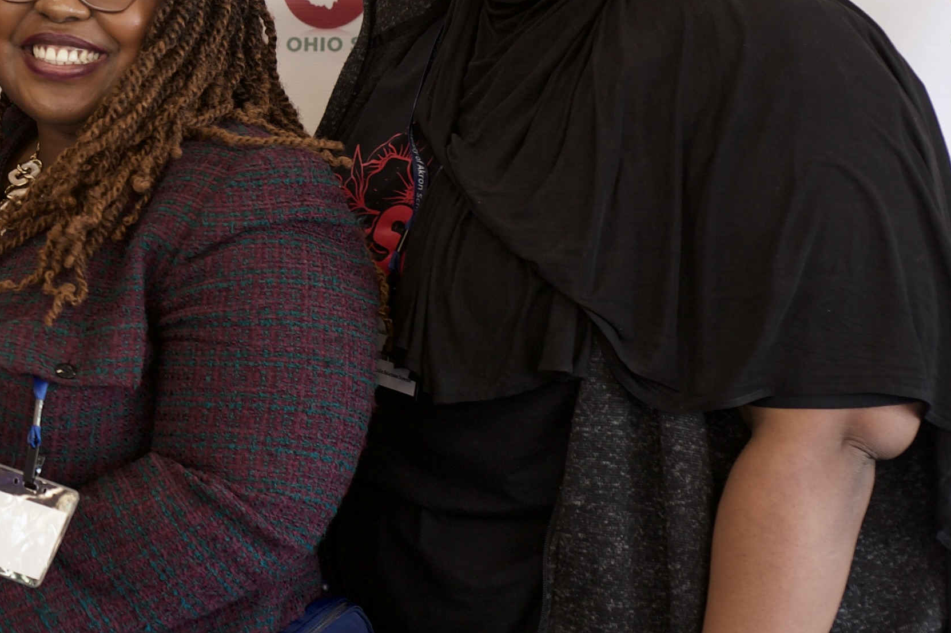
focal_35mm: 128
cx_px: -208
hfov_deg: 15.4
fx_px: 3379
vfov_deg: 10.6
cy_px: -57
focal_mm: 50
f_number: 4
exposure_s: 1/15
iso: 250
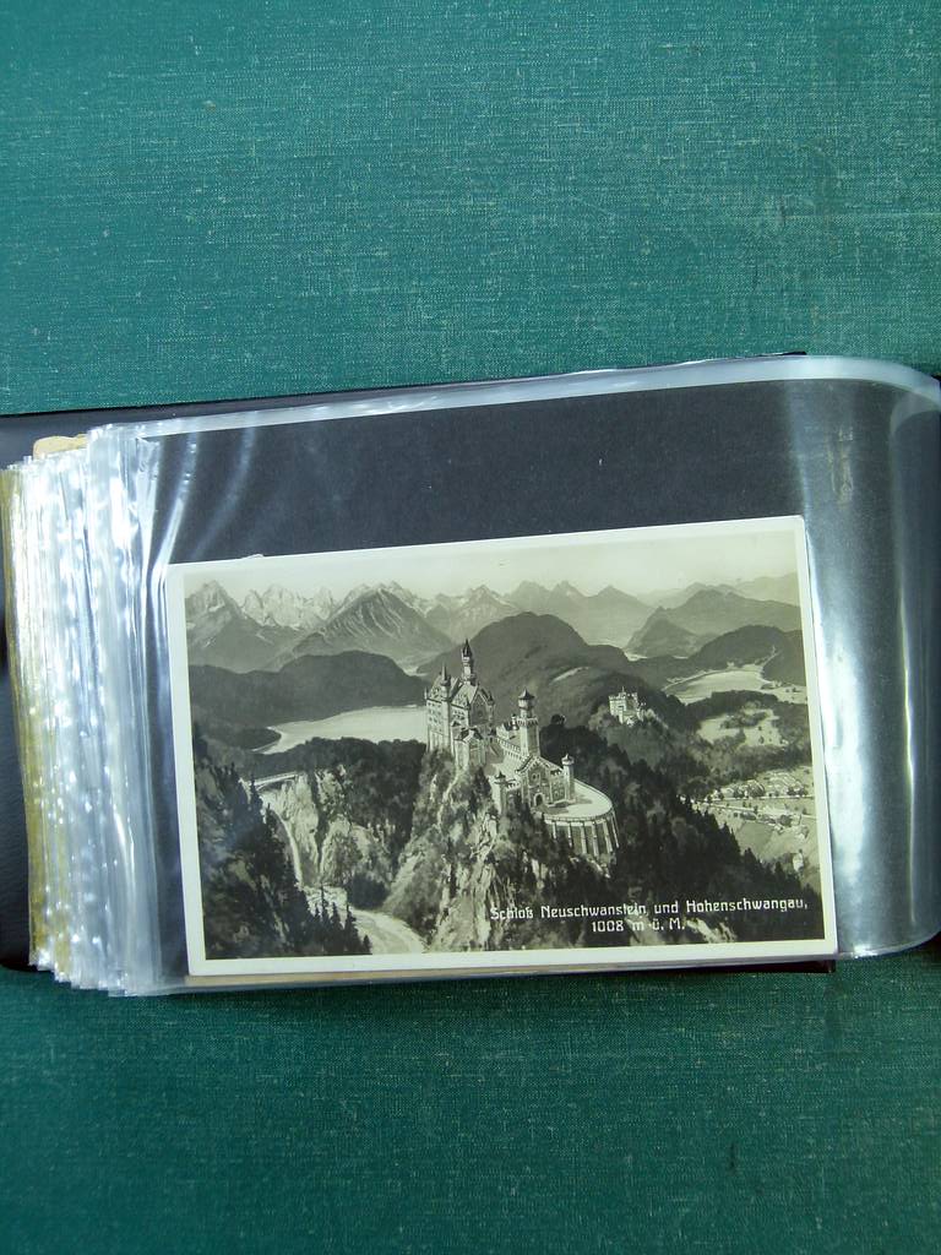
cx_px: 470
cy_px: 628
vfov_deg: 51.4
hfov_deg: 39.7
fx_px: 1305
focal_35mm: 36
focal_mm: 6.5
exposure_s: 1/60
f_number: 3.1
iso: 125
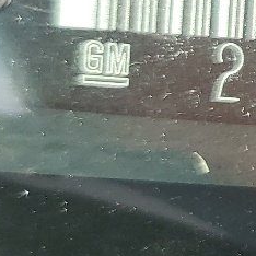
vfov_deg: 11.0
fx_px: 1314
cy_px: -4
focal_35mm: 157
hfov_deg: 9.3
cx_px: 712
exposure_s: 1/526
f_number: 1.5
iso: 50
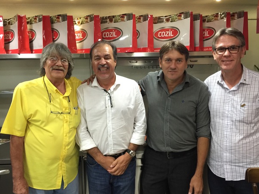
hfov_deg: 58.3
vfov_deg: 45.4
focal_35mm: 31
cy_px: 96
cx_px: 137
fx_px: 232
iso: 100
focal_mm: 4.15
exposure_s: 1/10
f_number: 2.2
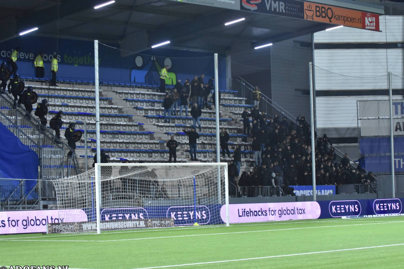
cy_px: 135
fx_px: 1358
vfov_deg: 11.3
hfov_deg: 16.9
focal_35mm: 121
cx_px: 207
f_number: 4
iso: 2500
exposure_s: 1/160
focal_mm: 78
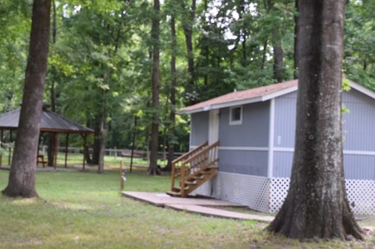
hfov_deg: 33.8
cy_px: 113
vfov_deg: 23.0
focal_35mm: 59
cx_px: 150
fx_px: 614
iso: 400
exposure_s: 1/125
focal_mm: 24
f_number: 5.6
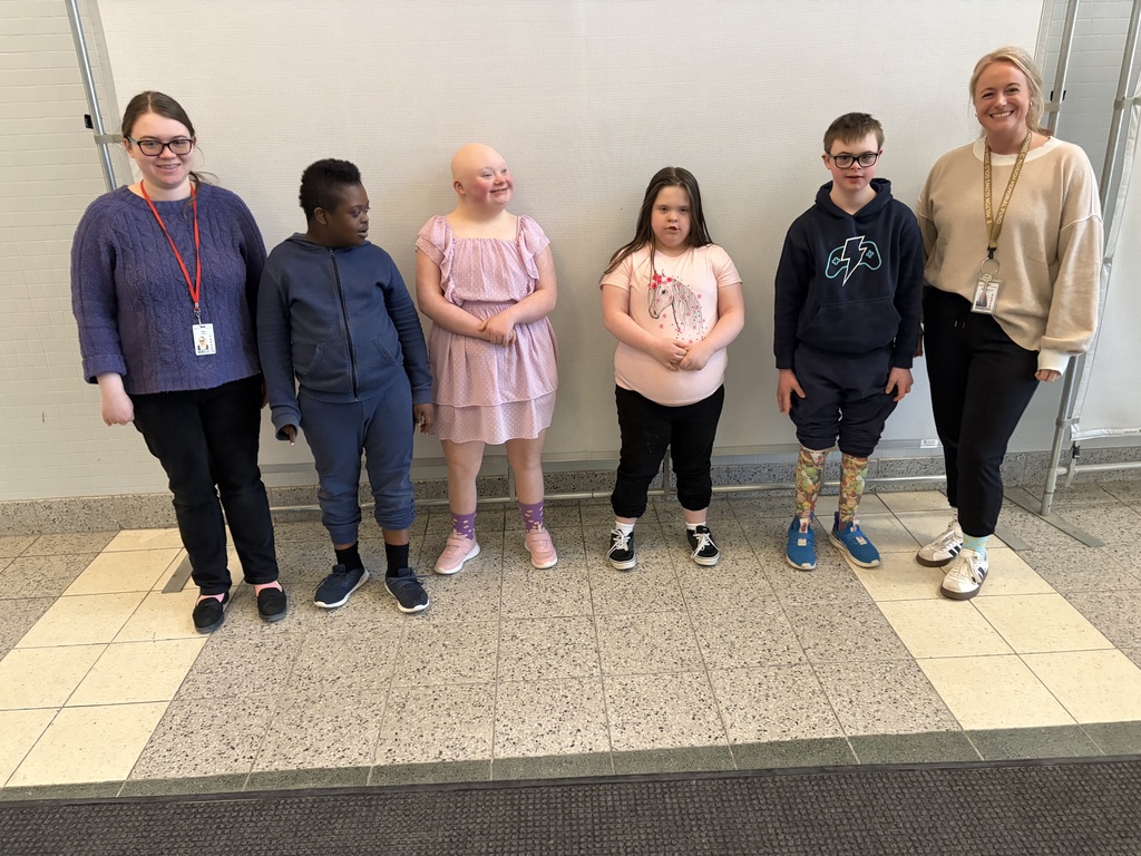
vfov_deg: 53.1
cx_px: 570
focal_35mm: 26
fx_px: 857
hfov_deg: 67.3
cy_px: 428
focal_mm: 5.96
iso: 400
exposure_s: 1/40
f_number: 1.6
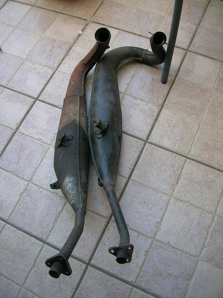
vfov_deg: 52.6
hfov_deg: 40.7
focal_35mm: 35
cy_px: 149
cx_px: 112
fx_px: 301
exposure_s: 1/62.5
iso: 50
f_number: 2.8
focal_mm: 5.4
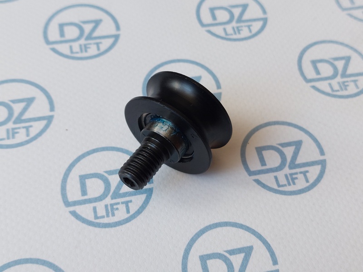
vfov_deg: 54.9
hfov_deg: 69.4
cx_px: 182
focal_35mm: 25
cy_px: 136
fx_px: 262
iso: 100
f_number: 1.8
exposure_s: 1/50
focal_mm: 5.23
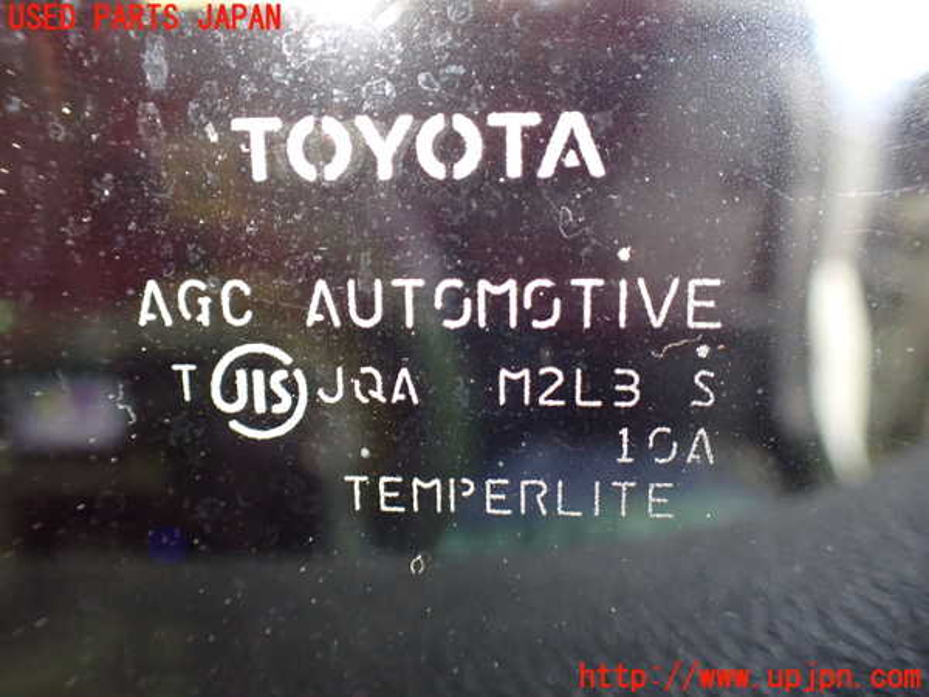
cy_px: 348
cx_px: 464
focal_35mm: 30
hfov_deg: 60.0
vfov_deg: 46.8
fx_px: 805
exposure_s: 1/30
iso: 1000
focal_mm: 5.4
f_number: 2.3
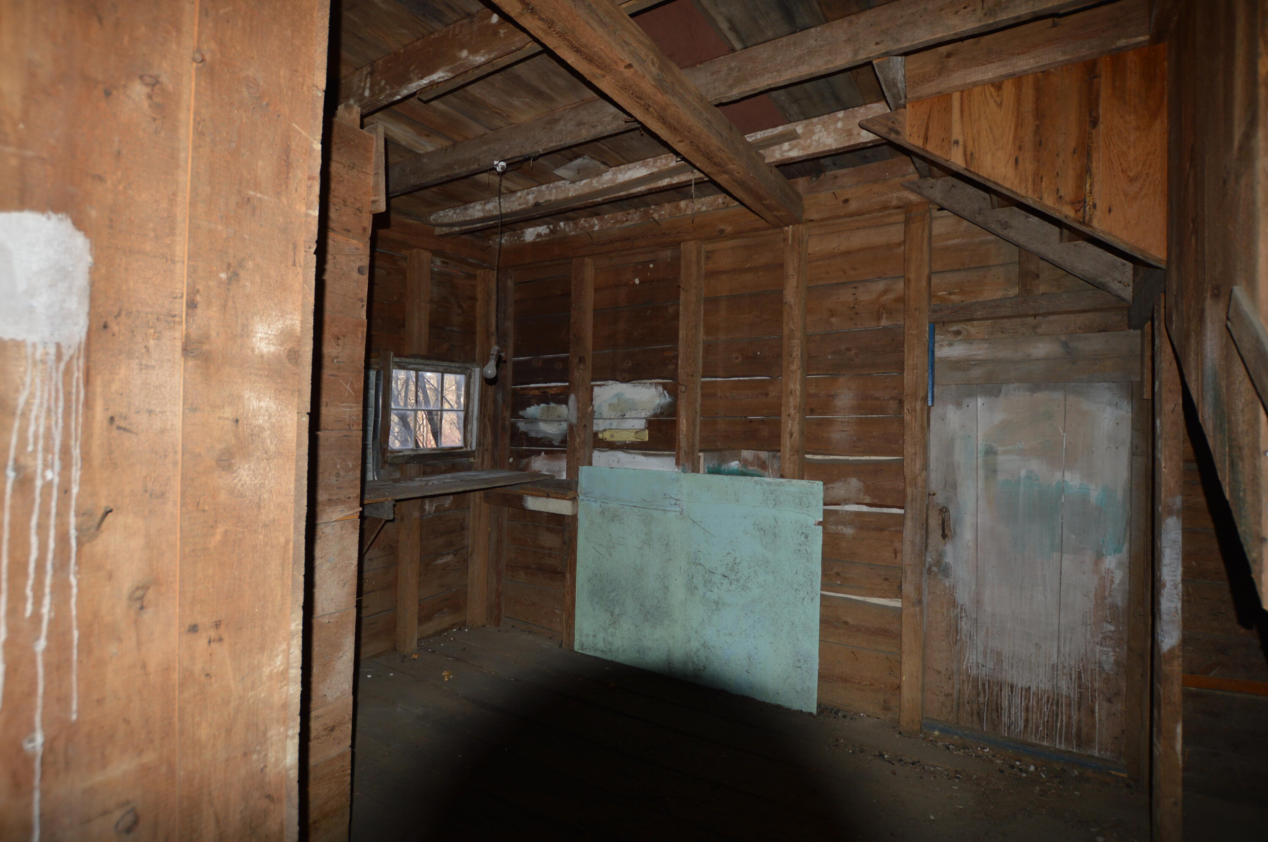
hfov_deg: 92.5
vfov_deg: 69.5
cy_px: 421
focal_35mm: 17
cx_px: 634
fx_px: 607
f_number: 3.5
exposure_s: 1/200
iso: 100
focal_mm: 11.5
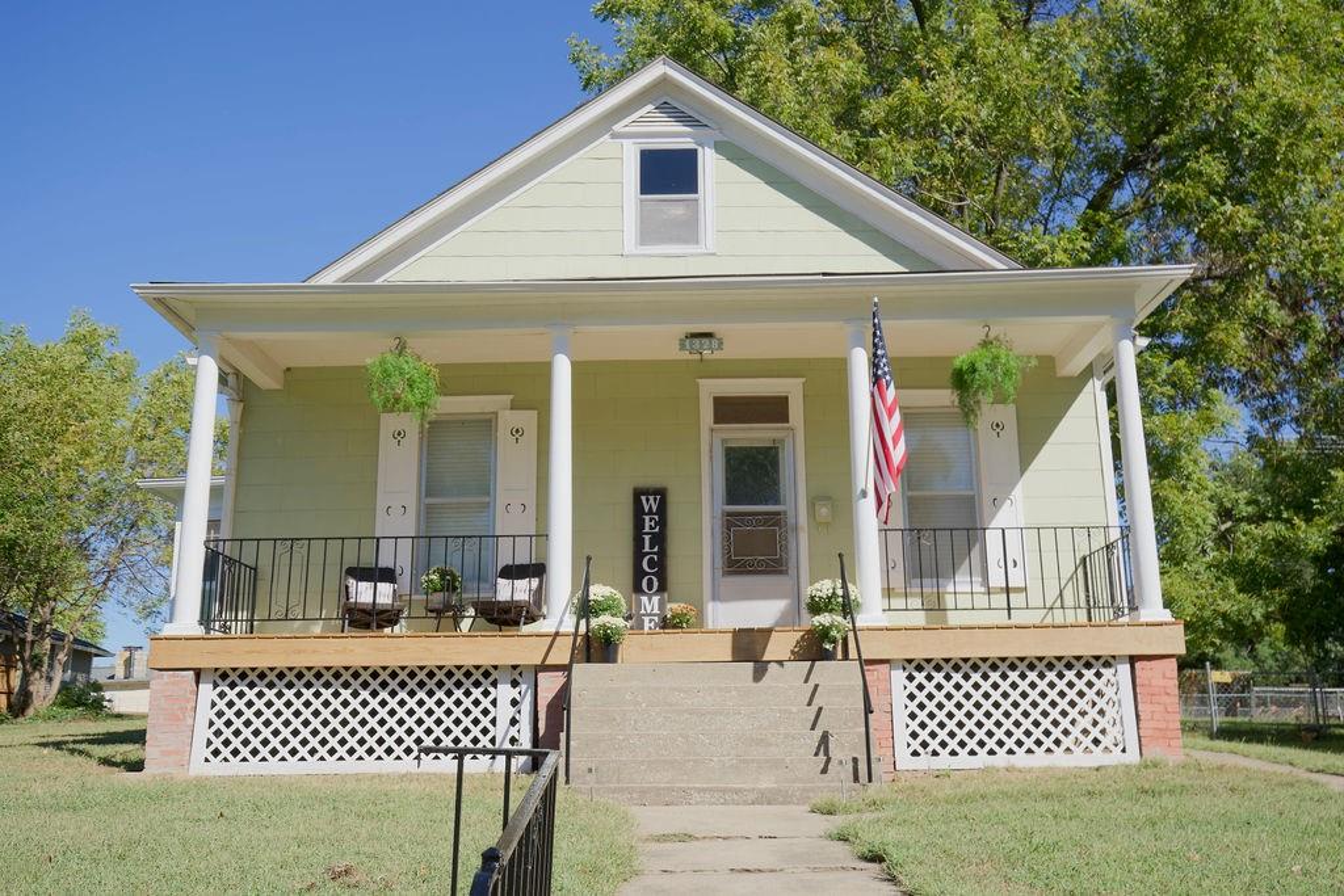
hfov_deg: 54.4
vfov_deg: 37.9
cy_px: 448
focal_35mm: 35
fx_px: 1307
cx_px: 672
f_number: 5.6
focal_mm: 35
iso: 100
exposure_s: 1/320
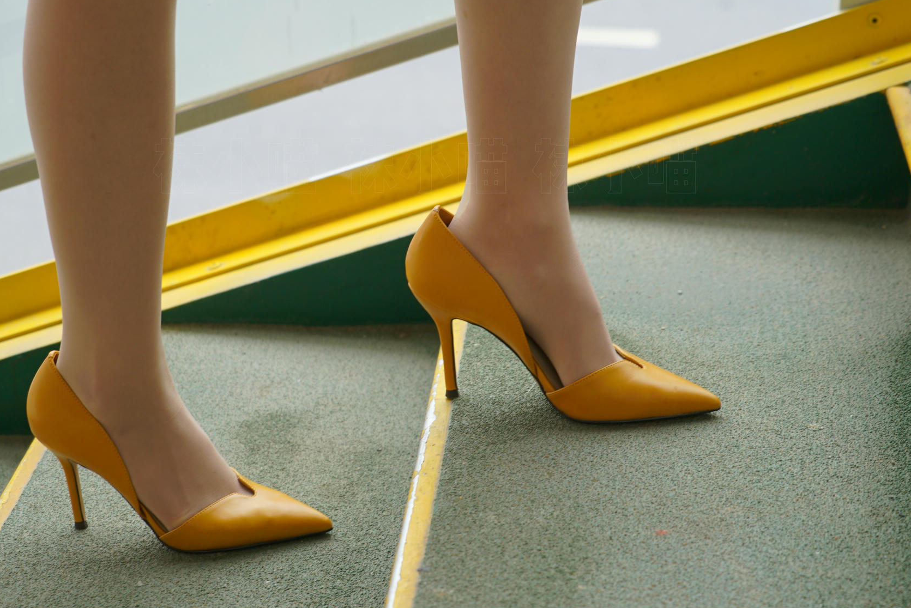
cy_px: 284
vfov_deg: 16.1
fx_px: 2152
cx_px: 410
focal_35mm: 85
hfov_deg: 23.9
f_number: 5
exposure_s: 1/80
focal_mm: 67
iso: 320
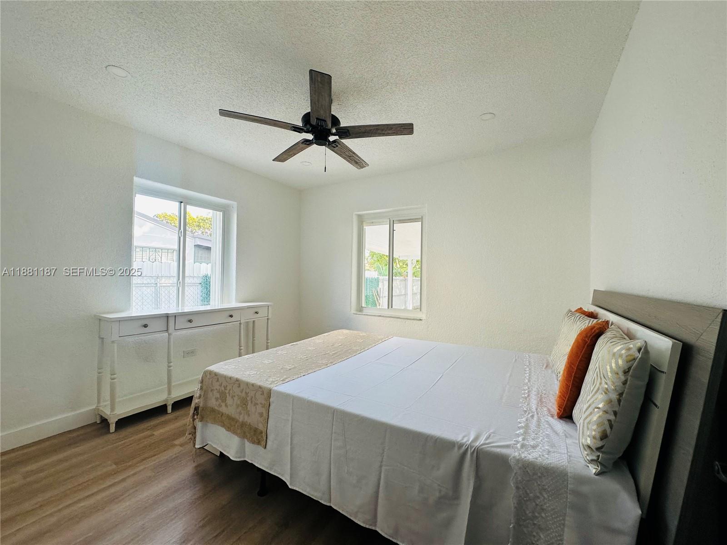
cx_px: 364
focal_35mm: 14
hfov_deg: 102.1
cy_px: 272
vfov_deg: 85.7
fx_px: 294
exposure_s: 1/99
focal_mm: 2.22
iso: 64
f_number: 2.2
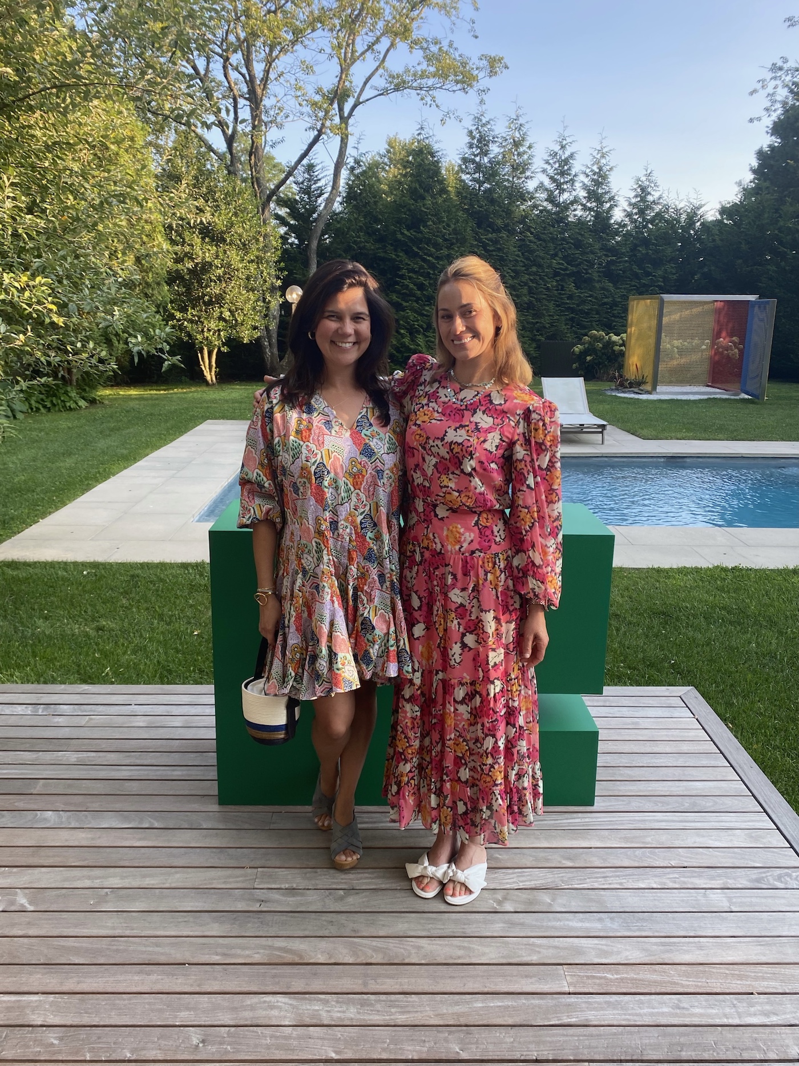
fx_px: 800
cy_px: 533
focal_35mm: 26
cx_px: 400
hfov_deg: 53.1
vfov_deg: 67.3
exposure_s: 1/302
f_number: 1.8
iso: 32
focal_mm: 4.25
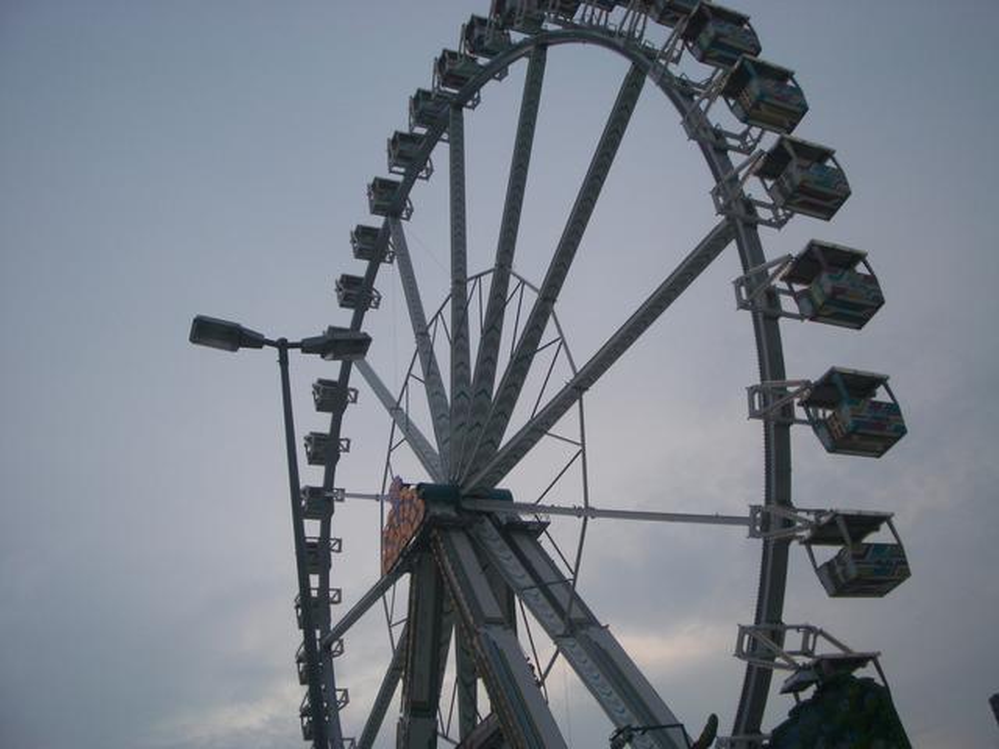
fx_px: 1010
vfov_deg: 40.7
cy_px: 374
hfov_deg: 52.6
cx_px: 500
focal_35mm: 35
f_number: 4.3
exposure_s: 1/400
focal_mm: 5.8
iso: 50
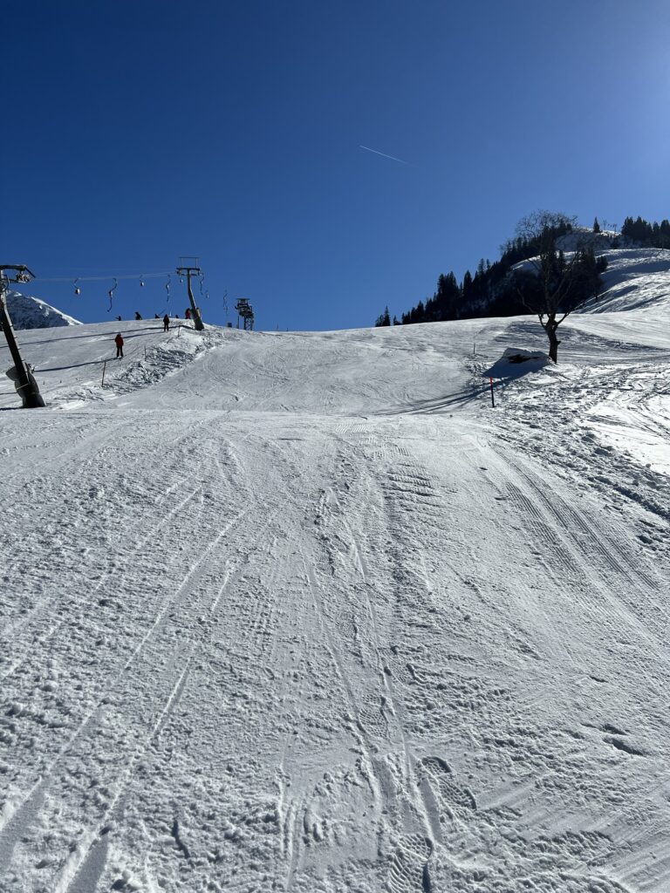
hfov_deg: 53.1
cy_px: 446
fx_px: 671
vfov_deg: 67.3
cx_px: 335
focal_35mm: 26
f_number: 1.5
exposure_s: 1/16393
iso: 50
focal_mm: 5.7
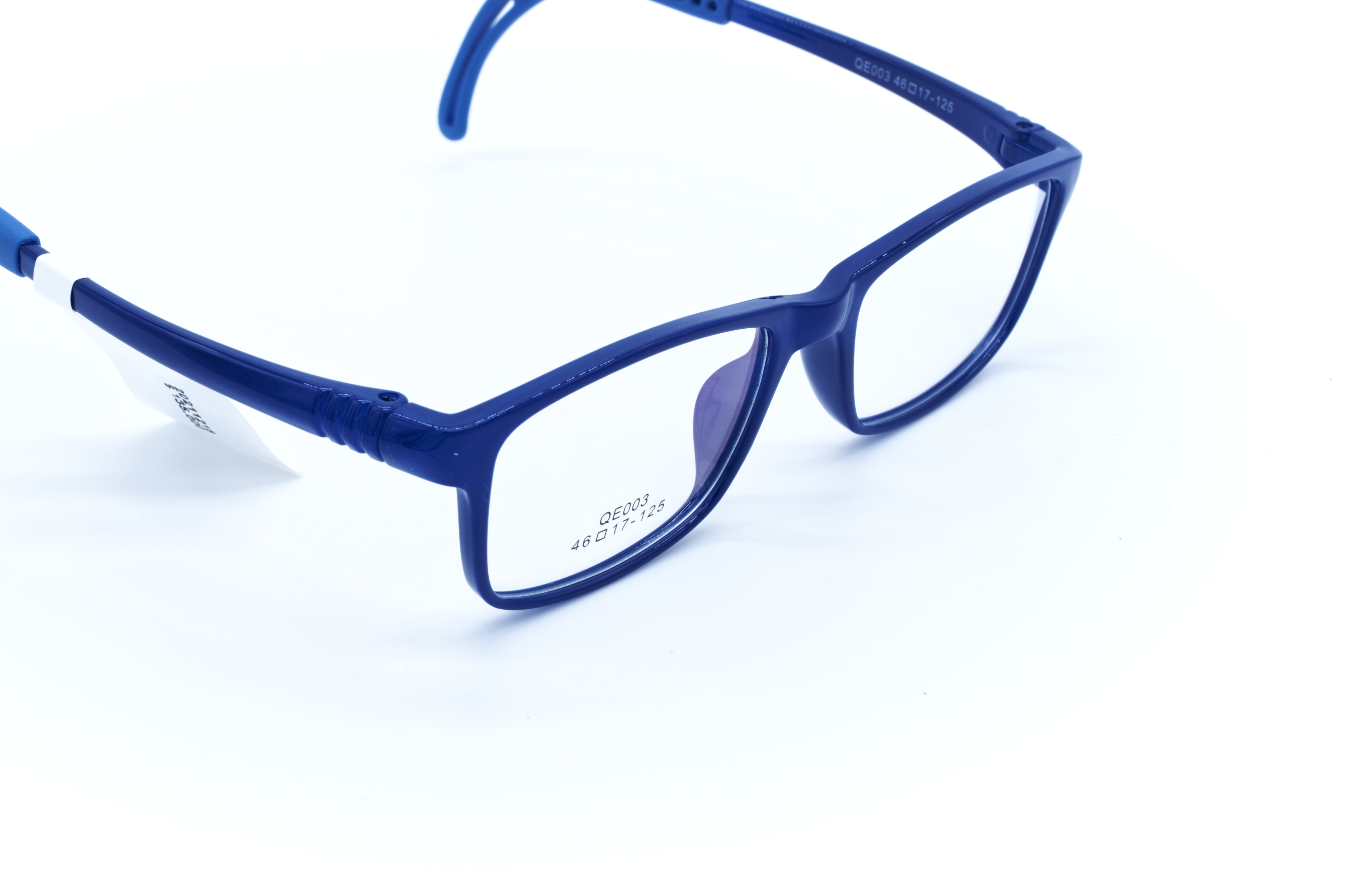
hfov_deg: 32.2
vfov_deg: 21.9
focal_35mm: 62
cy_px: 400
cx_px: 489
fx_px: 2316
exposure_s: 1/20
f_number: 16
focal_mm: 41
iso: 100
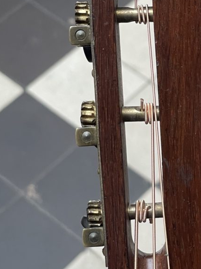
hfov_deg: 10.6
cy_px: 151
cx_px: 191
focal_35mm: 139
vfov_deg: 14.2
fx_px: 1077
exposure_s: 1/100
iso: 125
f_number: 2
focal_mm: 6
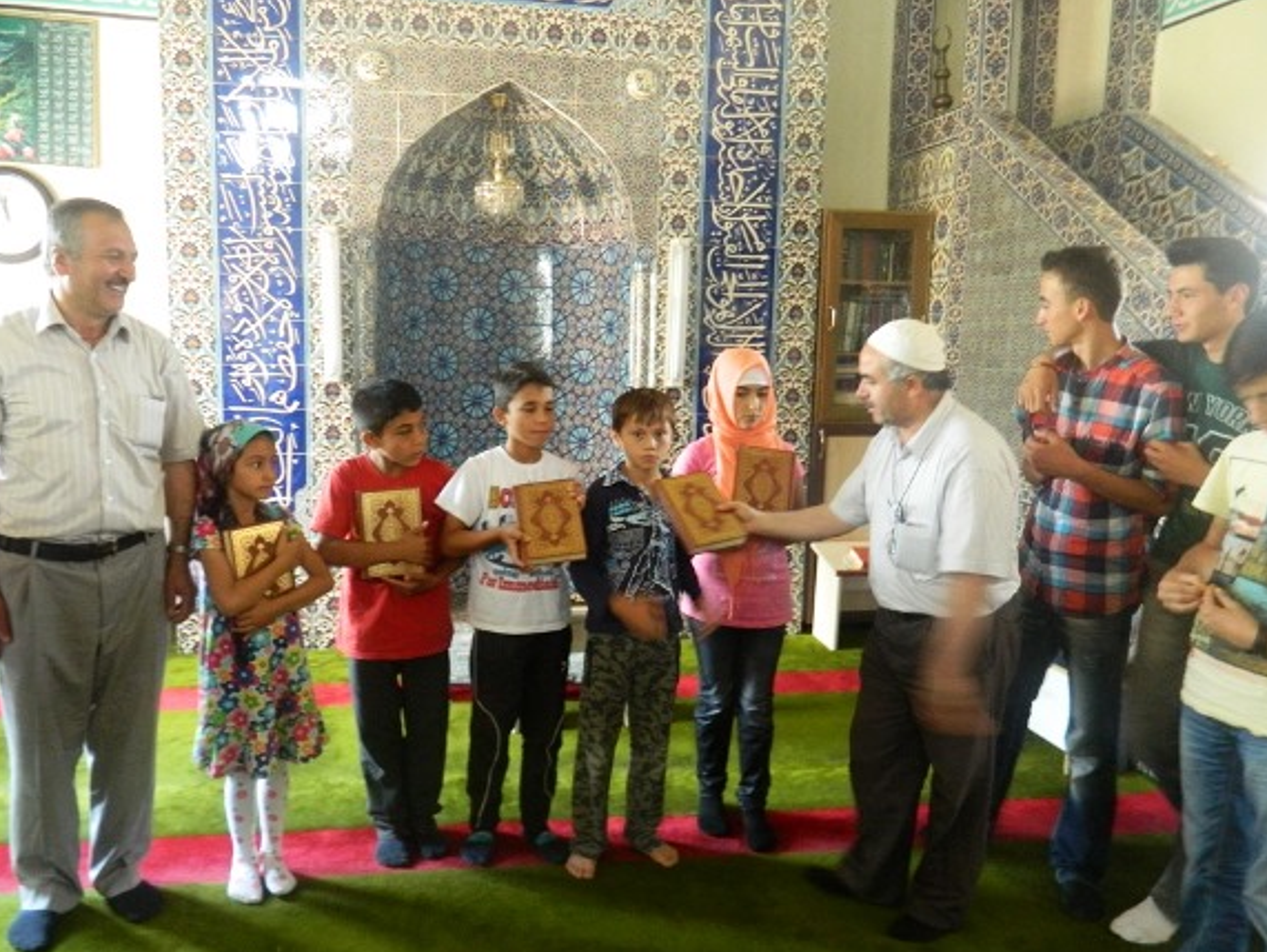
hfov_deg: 63.3
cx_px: 579
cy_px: 479
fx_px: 1025
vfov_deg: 49.8
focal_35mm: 28
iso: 400
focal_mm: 4.5
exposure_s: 1/15
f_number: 3.1
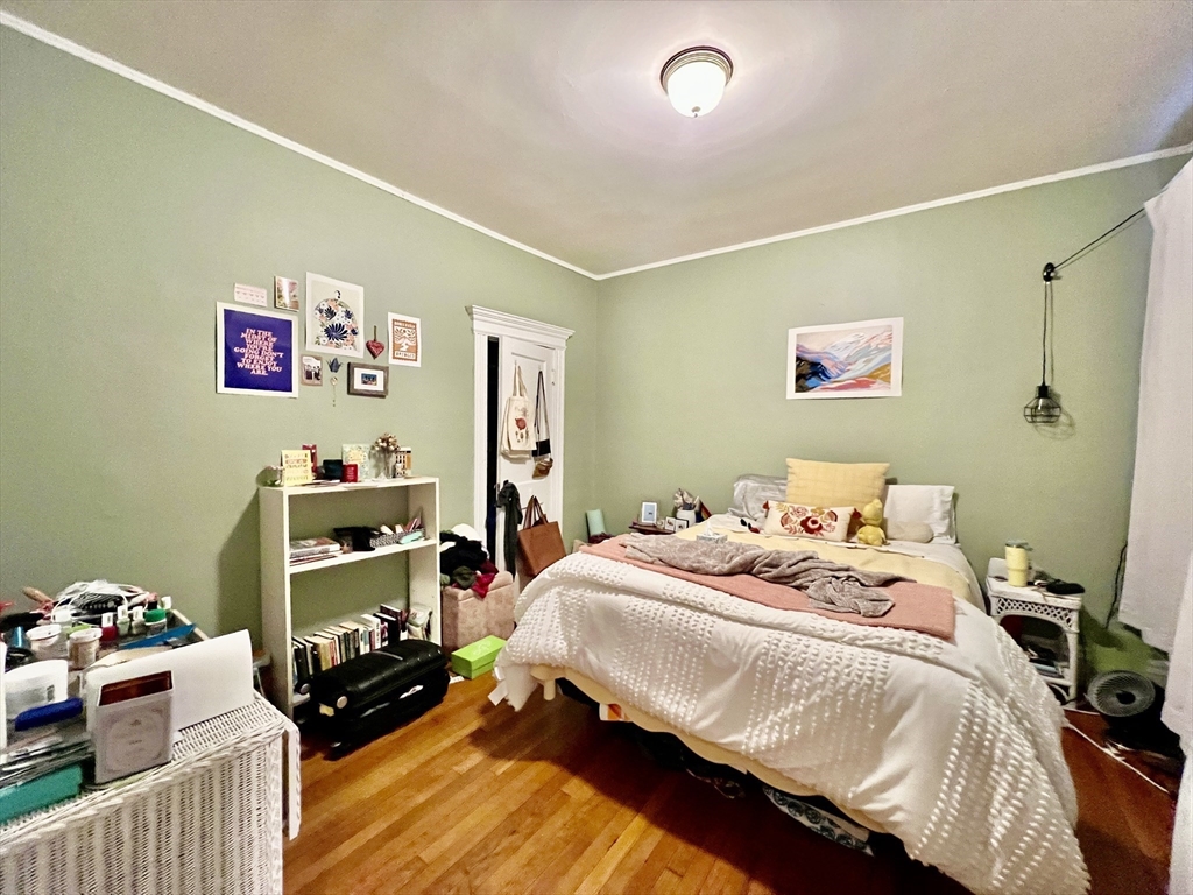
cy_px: 448
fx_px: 448
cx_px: 596
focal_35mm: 13
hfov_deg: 106.2
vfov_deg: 89.9
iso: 800
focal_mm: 1.57
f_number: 1.8
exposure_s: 1/60
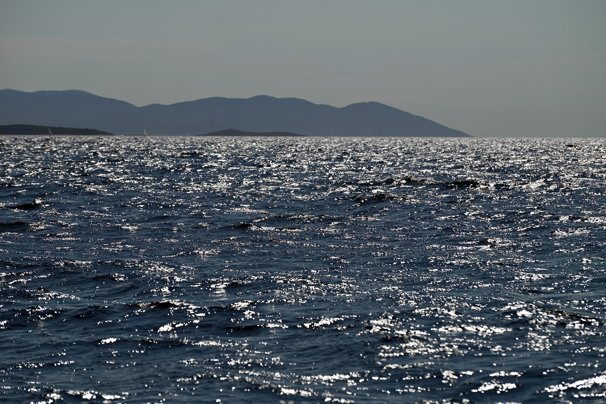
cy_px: 202
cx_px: 303
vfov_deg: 6.5
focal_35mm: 210
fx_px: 3535
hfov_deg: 9.8
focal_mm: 210
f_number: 8
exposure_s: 1/2000
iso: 100
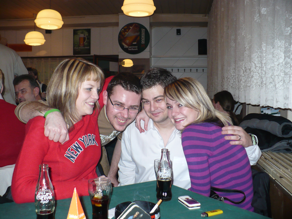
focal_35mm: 37
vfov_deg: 38.7
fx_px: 312
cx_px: 146
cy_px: 110
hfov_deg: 50.1
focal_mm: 6.1
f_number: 2.8
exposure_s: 1/30
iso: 160
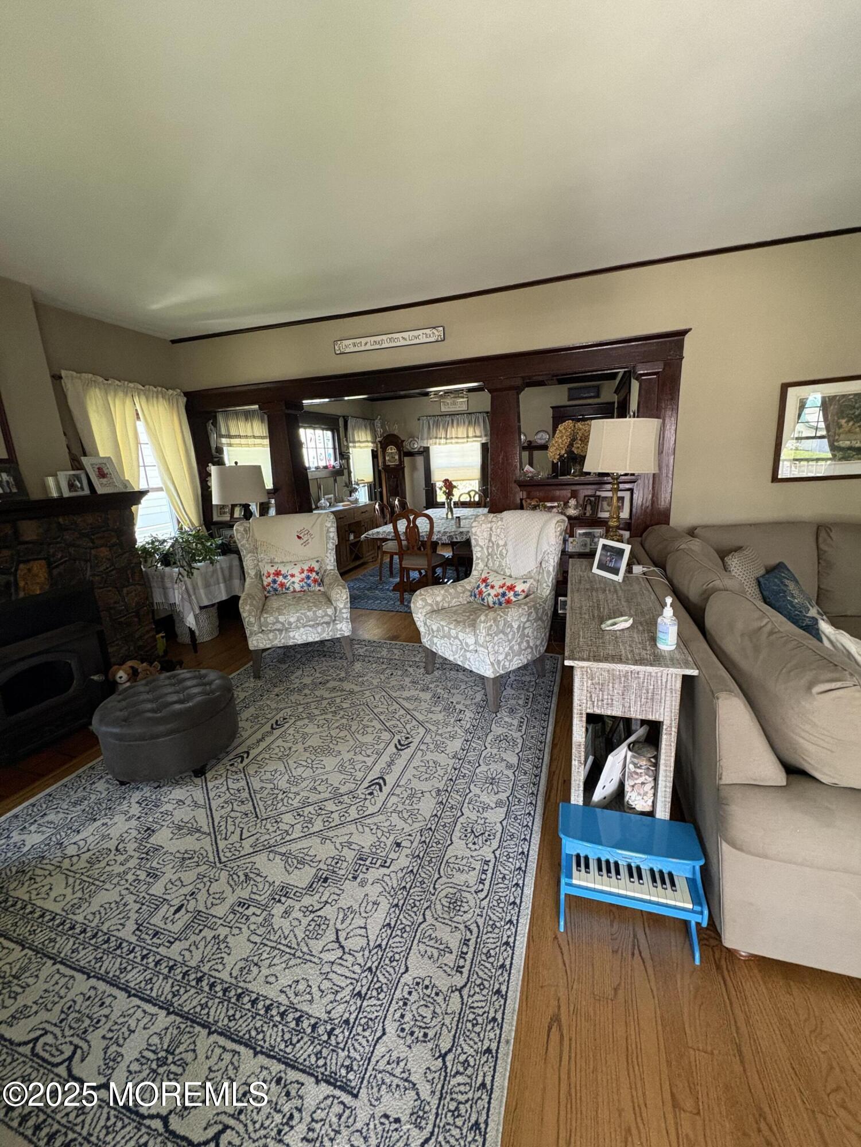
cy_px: 574
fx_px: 464
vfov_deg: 102.1
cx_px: 430
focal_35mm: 14
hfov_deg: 85.7
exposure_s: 1/60
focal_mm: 2.22
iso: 400
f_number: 2.2
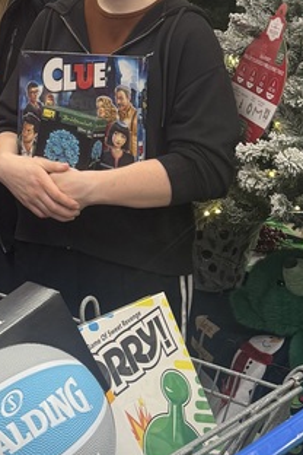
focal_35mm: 82
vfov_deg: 23.5
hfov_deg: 16.0
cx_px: -67
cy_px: -25
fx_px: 1035
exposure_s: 1/121
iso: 100
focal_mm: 6.76
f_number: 1.78
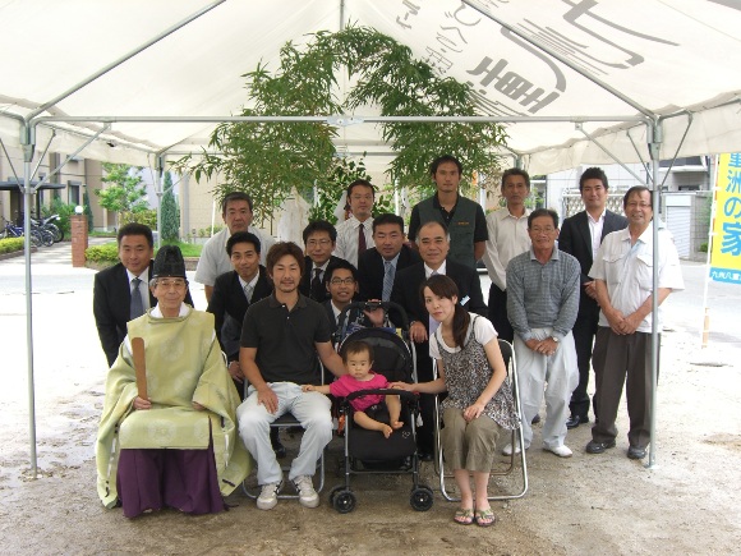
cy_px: 278
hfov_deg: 49.0
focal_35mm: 38
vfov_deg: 37.7
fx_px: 813
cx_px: 370
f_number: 4
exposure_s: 1/160
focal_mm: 7.9
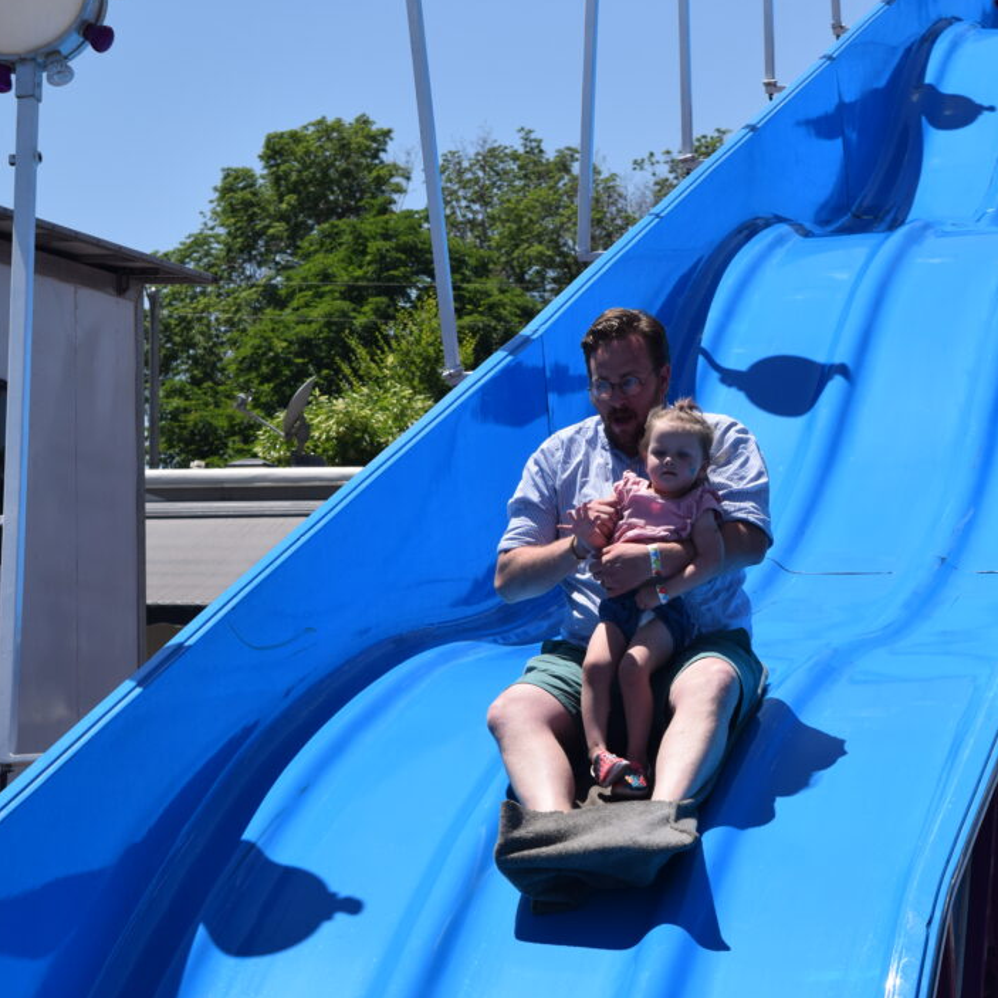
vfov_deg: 14.6
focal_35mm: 120
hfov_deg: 14.5
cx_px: 635
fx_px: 3905
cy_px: 537
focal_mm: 55
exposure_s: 1/2000
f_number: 8
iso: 400
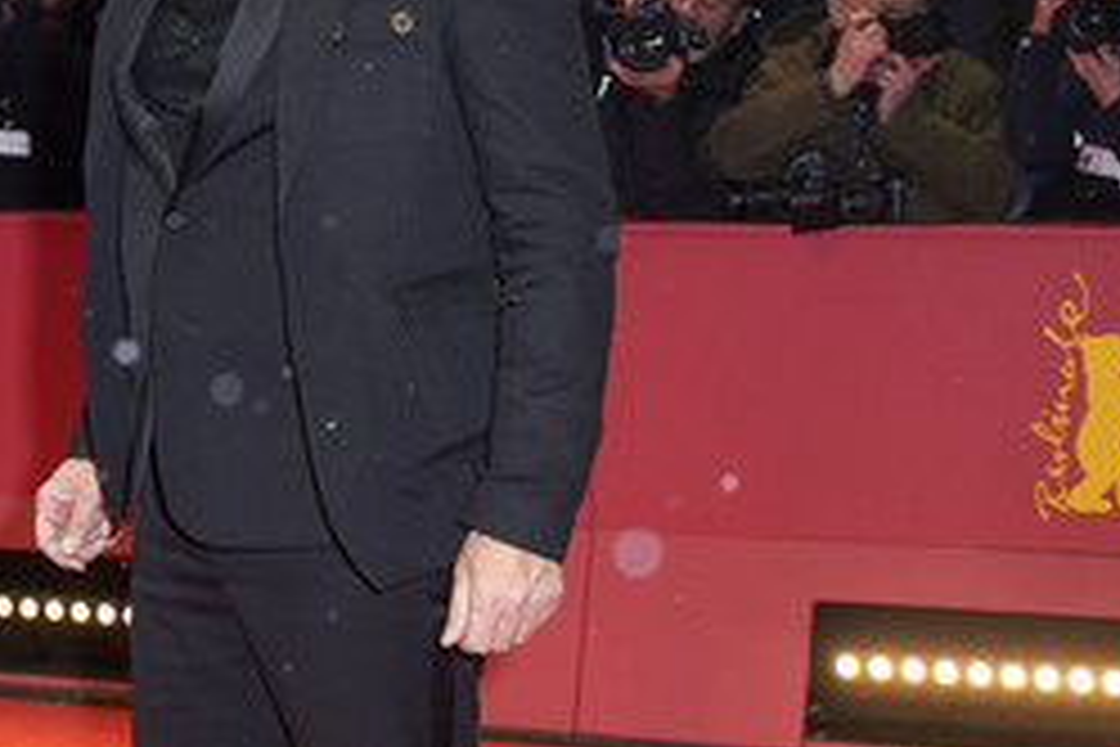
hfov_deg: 20.9
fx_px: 2986
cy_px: 158
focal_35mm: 96
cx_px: 178
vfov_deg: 14.2
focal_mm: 53
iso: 640
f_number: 5.6
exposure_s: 1/160
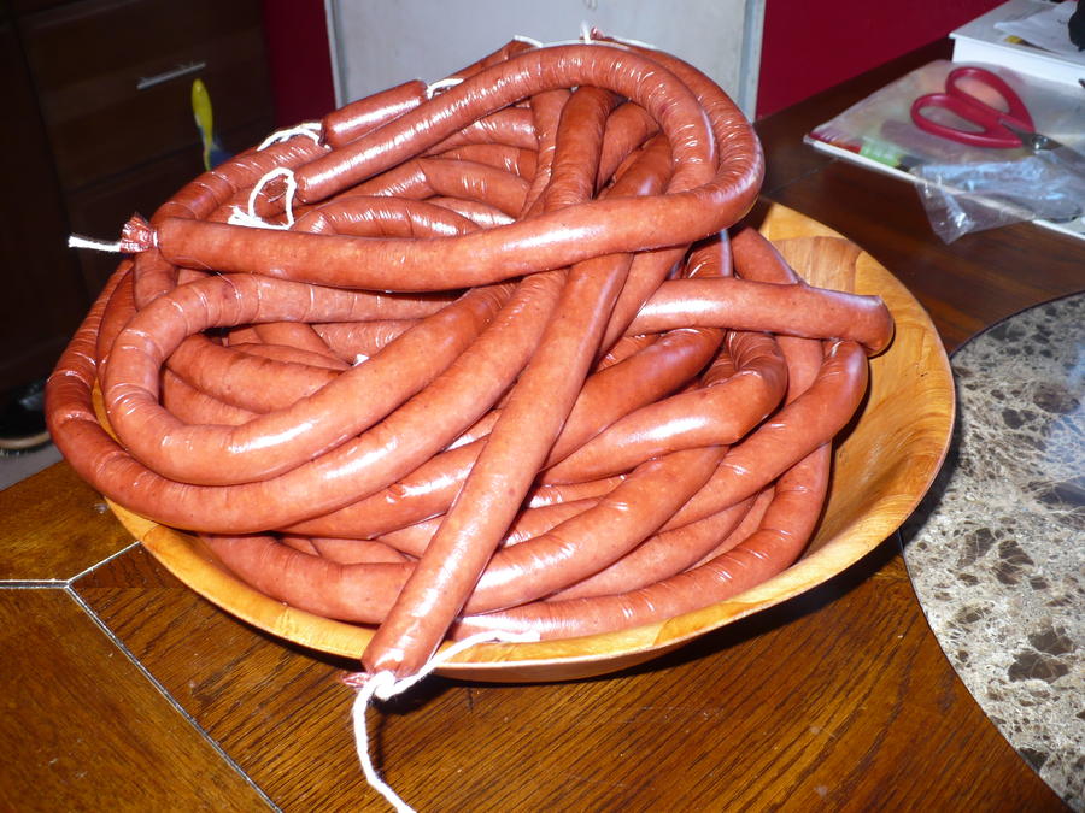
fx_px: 1160
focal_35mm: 37
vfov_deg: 38.7
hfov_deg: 50.1
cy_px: 406
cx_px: 542
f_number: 2.8
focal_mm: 6.1
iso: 100
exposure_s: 1/30
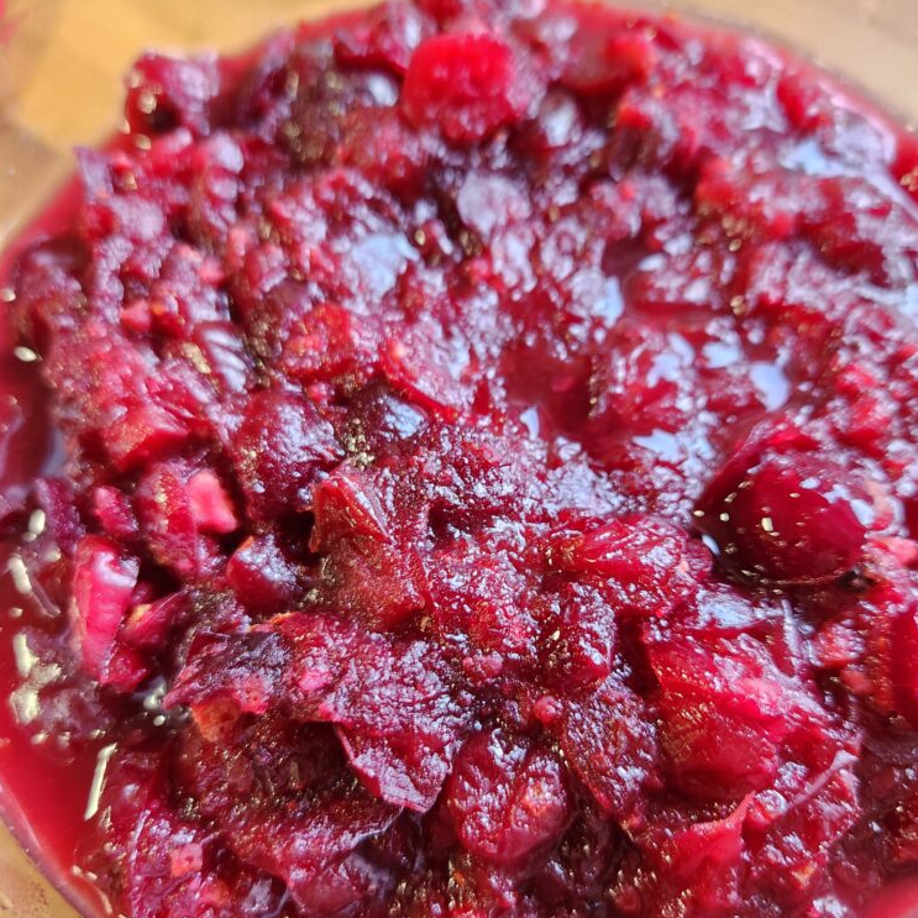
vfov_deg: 57.2
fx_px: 840
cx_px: 468
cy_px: 512
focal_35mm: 28
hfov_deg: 57.3
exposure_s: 1/120
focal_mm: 5.4
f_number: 1.8
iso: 500
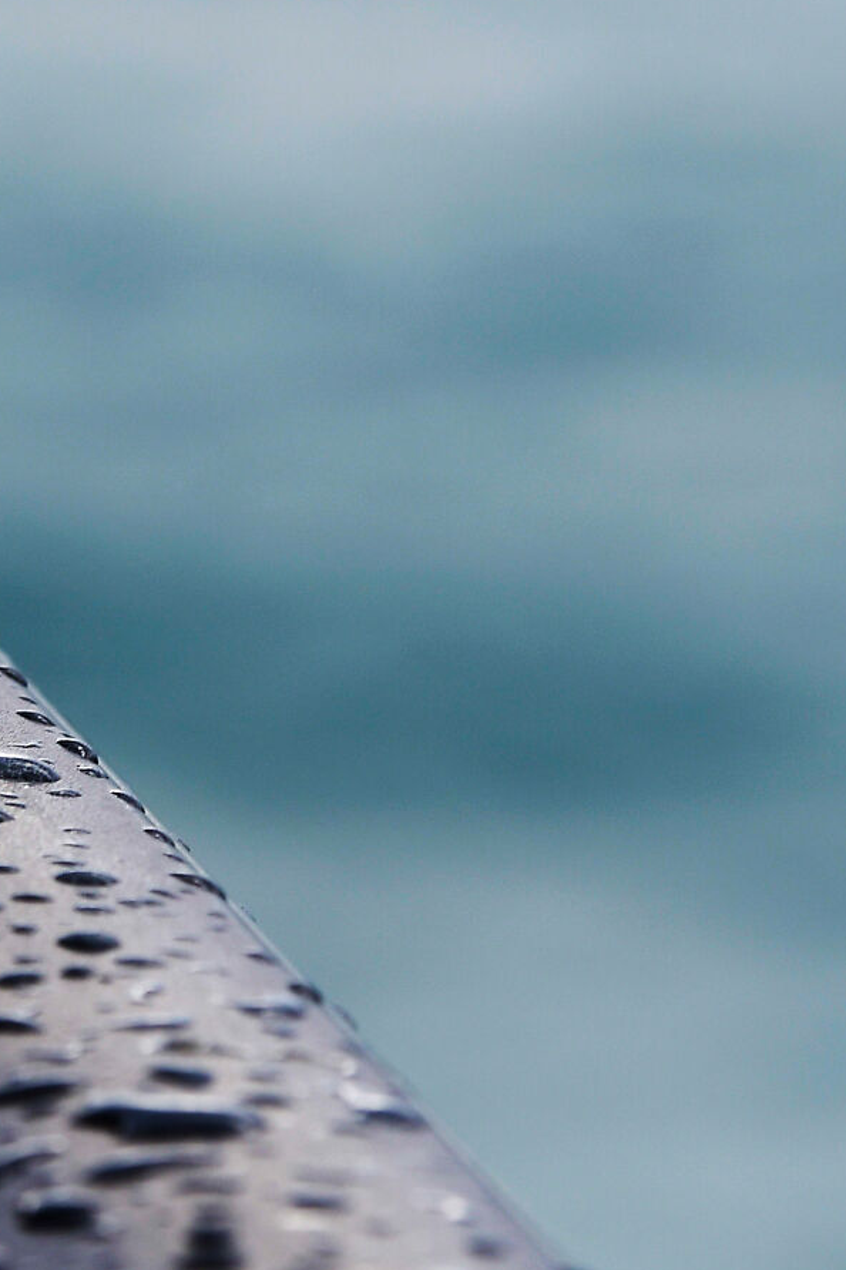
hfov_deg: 1.7
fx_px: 28480
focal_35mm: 808
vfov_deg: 2.6
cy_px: 606
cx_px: -21
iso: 100
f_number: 8
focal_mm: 200
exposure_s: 1/200
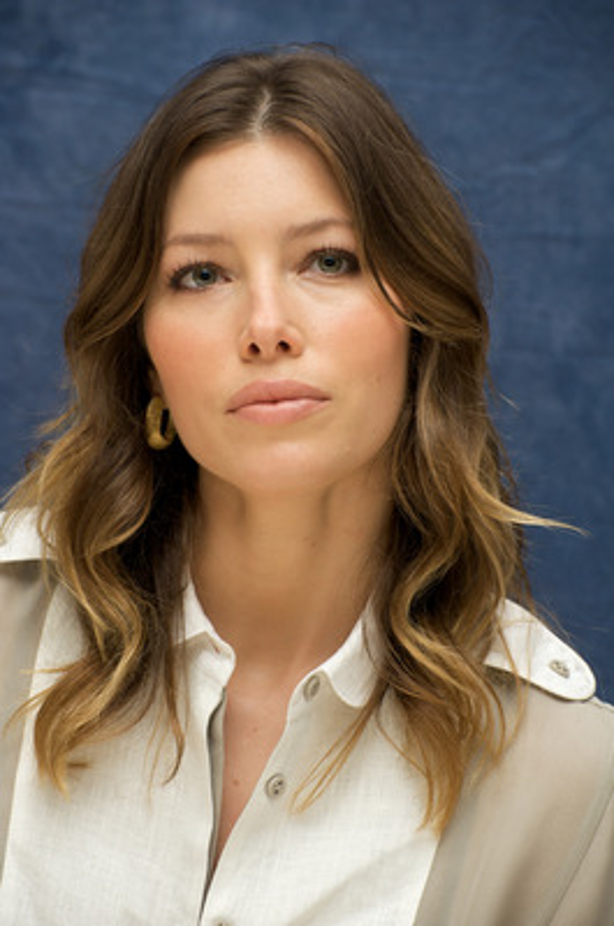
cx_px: 307
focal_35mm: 135
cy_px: 463
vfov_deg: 15.2
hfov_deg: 10.1
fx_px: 3469
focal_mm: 135
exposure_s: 1/100
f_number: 9
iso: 400
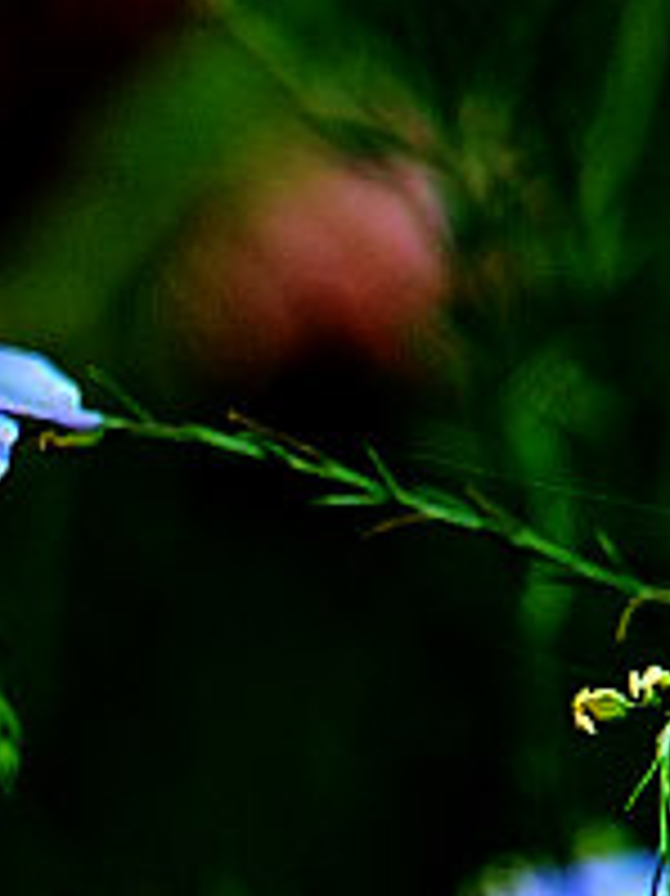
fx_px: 24670
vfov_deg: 2.1
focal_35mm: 955
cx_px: -832
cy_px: 1085
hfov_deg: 1.6
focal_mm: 165
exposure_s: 1/160
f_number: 5.6
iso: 100
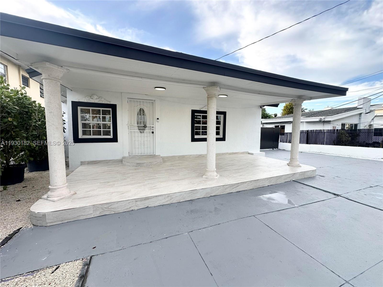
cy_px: 144
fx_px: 155
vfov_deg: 85.7
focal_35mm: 14
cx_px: 192
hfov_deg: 102.1
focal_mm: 2.22
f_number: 2.2
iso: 40
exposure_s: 1/198
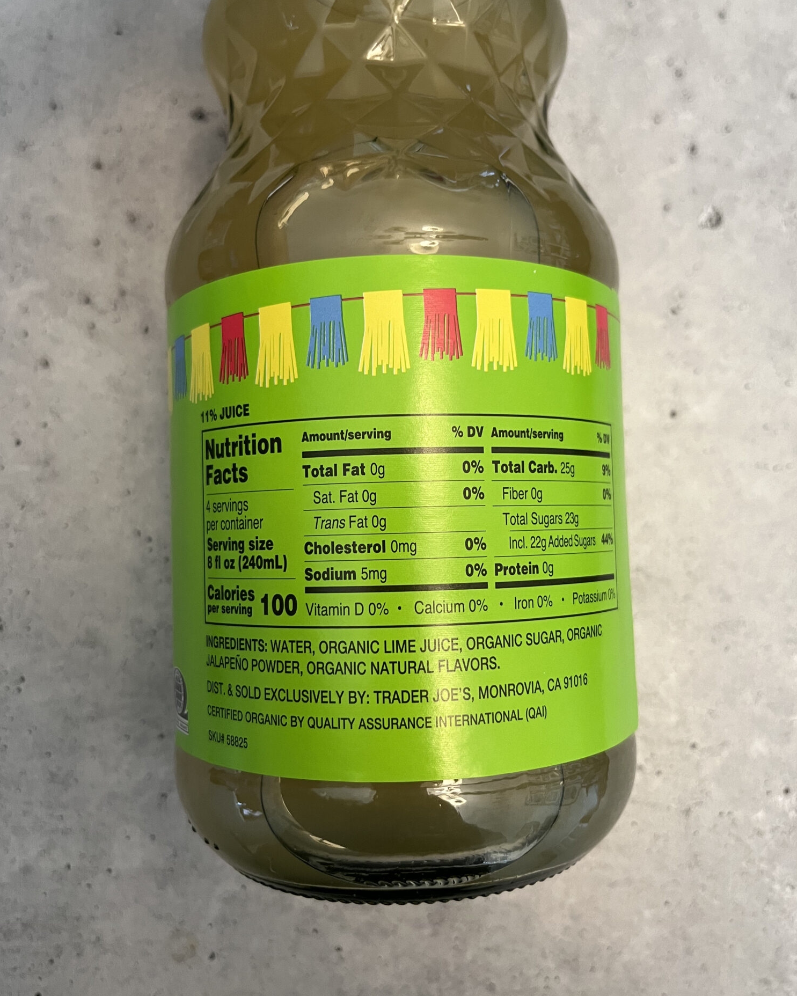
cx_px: 405
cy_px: 496
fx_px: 826
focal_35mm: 28
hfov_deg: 51.5
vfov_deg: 62.2
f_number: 1.6
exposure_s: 1/60
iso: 160
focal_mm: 5.1
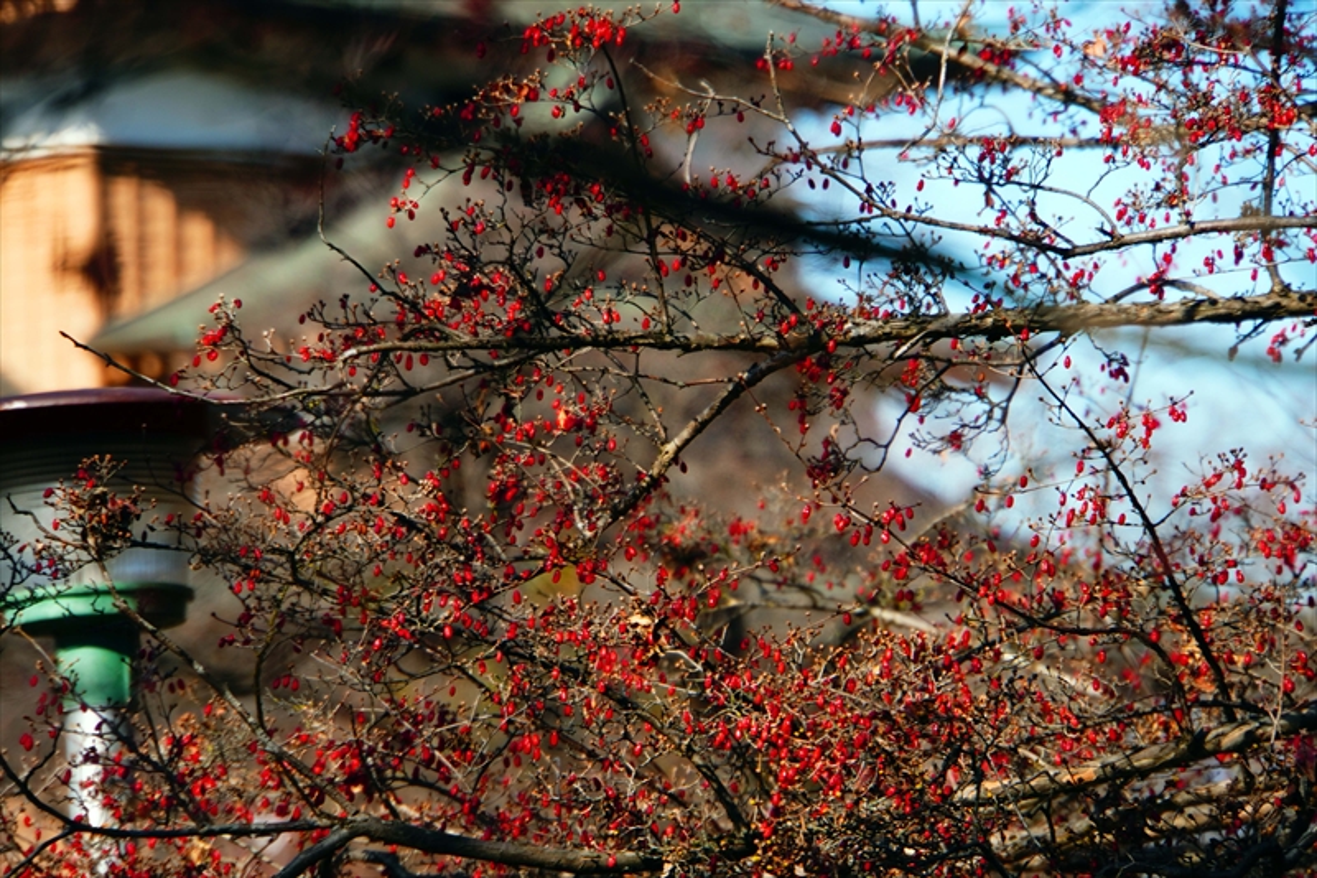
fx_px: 10972
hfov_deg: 6.9
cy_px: 439
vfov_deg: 4.6
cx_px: 658
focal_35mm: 300
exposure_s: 1/320
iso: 125
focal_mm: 200
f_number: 6.3
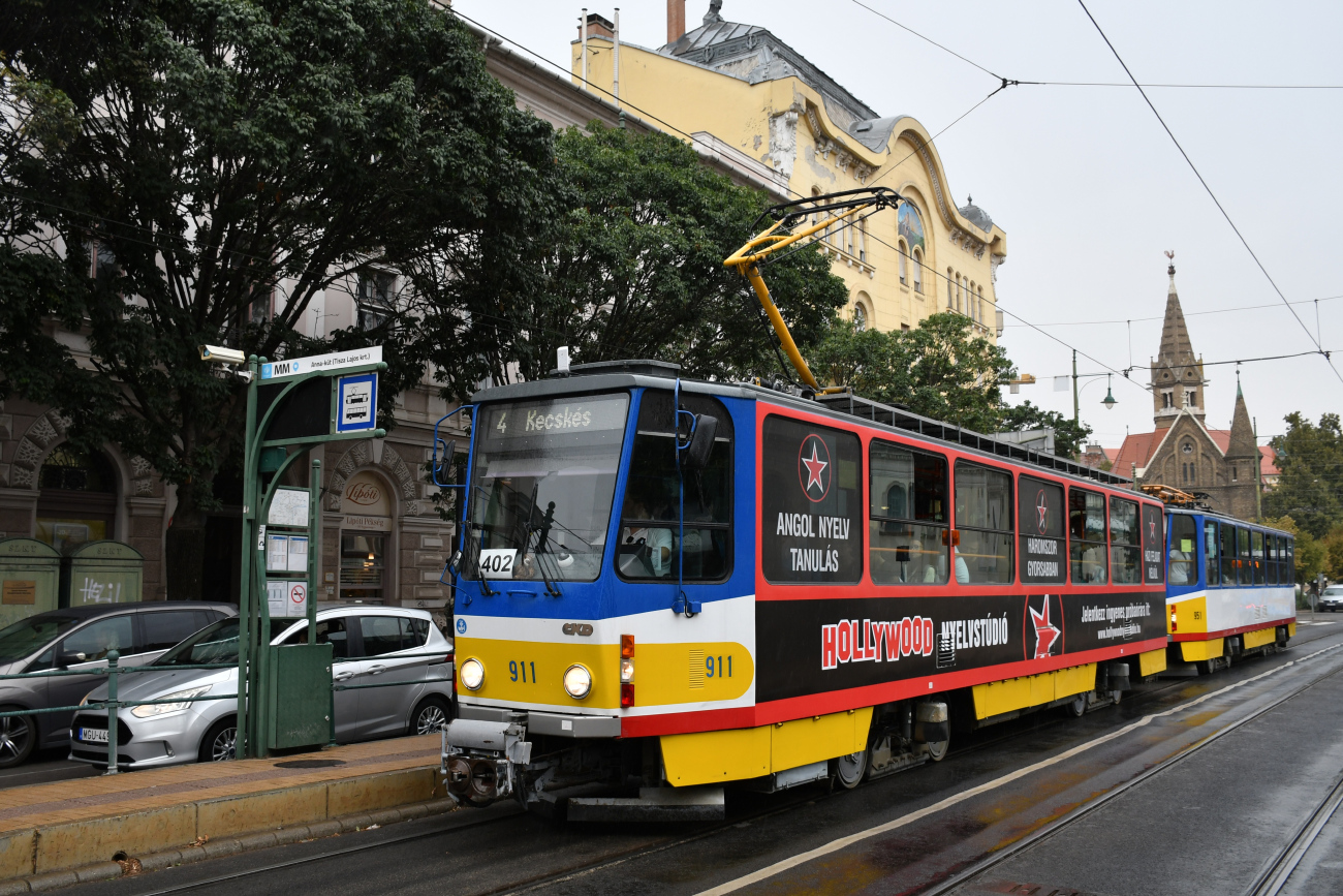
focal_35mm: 30
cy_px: 448
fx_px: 1119
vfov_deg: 43.6
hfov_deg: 61.9
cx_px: 672
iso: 250
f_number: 4.5
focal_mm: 20
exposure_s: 1/250
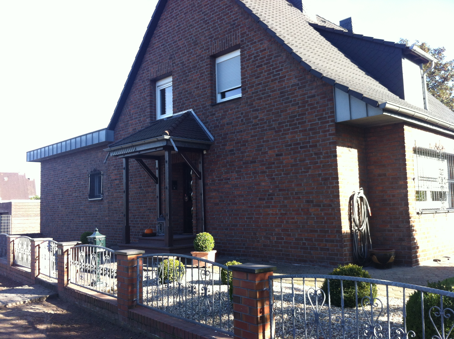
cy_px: 170
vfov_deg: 40.6
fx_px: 458
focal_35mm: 35
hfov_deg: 52.7
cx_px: 227
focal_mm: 3.85
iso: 80
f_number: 2.8
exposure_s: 1/201
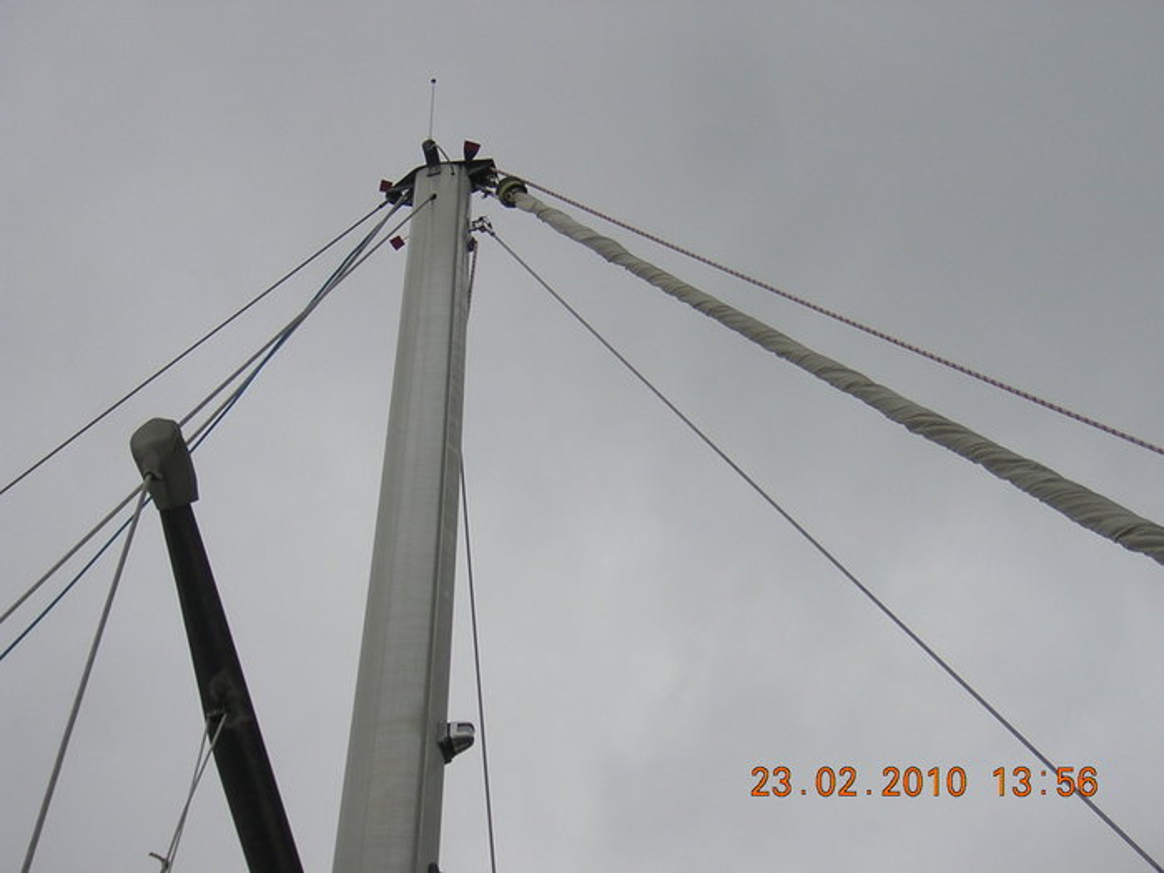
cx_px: 582
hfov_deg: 18.2
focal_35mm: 108
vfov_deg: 13.7
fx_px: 3632
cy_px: 436
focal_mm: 14.1
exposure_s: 1/906
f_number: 4.7
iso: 100
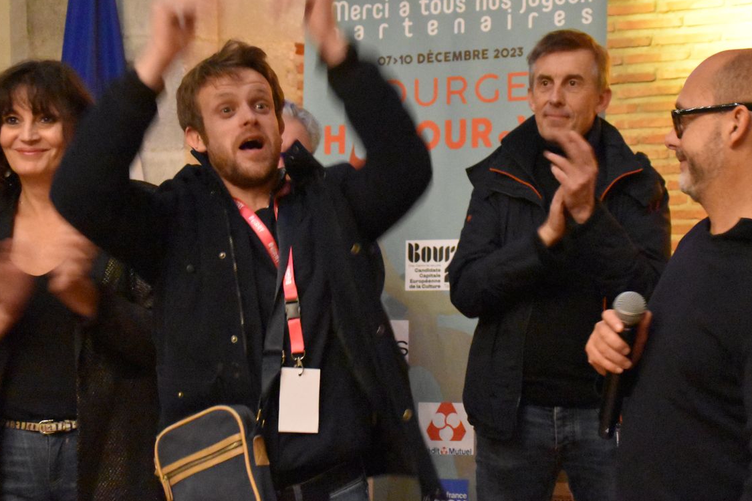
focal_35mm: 100
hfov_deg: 20.4
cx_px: 450
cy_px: 251
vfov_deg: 13.7
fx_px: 2089
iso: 12800
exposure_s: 1/40
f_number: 5
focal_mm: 50
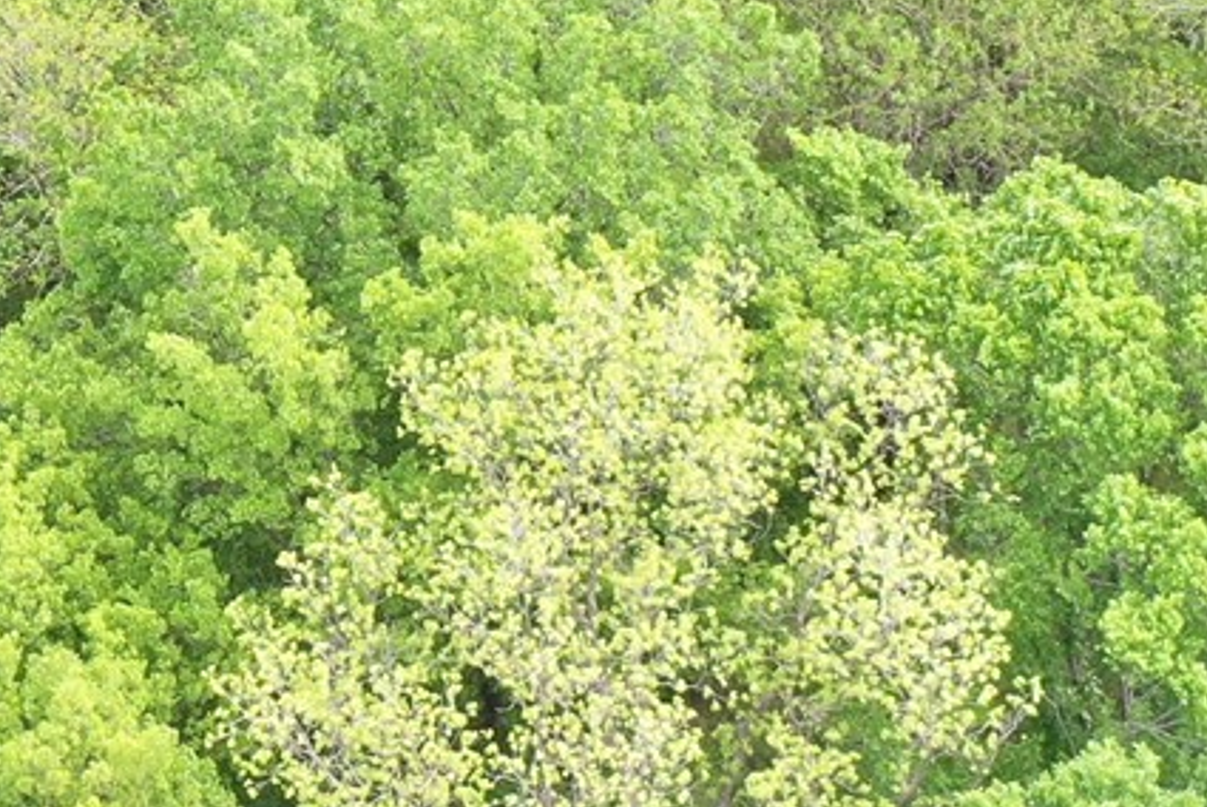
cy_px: -737
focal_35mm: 134
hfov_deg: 14.9
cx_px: -114
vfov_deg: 9.6
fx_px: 4496
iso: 100
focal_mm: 10.26
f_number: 4
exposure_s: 1/100
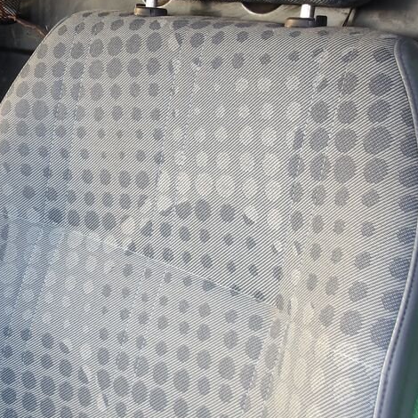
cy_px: 152
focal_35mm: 52
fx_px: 710
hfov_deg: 30.9
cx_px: 21
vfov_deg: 32.6
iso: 109
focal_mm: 4.9
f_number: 3
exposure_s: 1/30
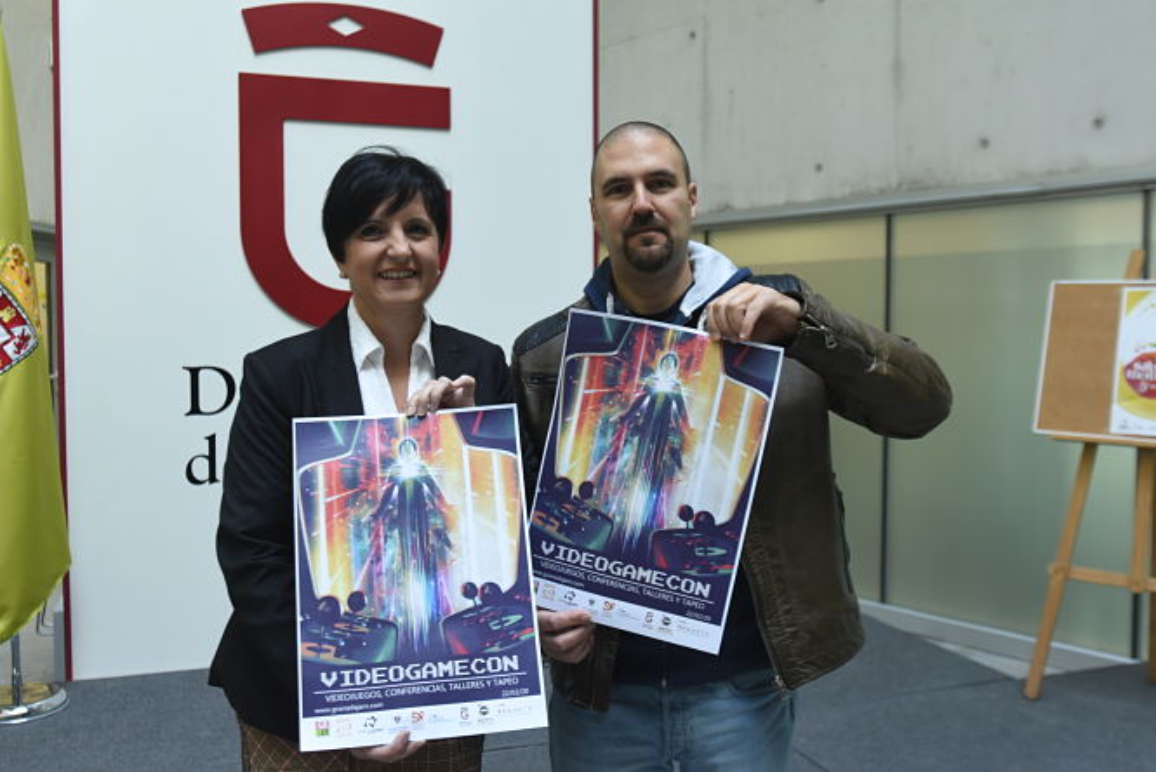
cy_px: 386
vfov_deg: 37.9
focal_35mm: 35
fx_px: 1124
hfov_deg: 54.4
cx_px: 578
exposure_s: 1/50
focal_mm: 35
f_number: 4
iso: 1600
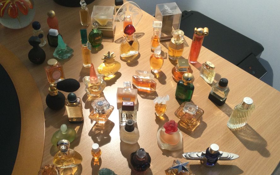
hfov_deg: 52.7
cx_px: 132
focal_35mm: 37
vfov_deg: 34.2
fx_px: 282
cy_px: 113
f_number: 2.4
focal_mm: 3.3
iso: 100
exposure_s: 1/33
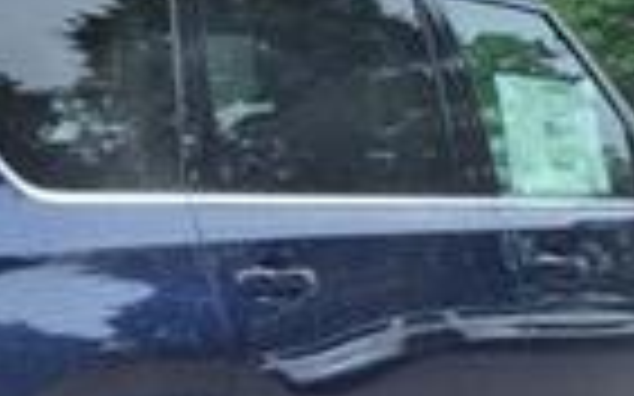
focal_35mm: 102
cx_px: -99
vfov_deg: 12.8
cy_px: 288
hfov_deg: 19.4
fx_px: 1762
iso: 40
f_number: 1.9
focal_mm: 3.58
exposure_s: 1/769
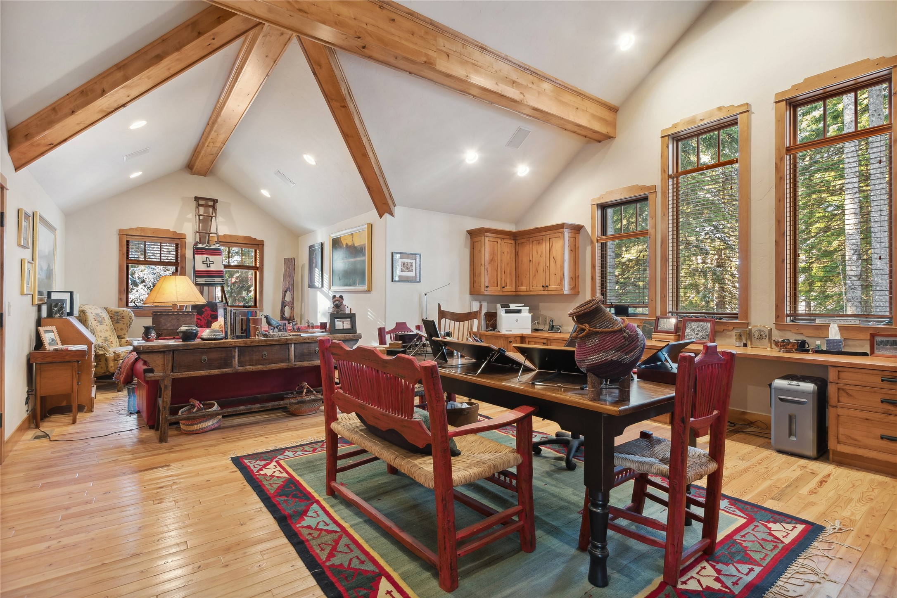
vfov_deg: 73.7
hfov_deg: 96.7
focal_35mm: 16
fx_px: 399
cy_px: 299
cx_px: 448
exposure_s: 1
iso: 100
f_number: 6.3
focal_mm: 11
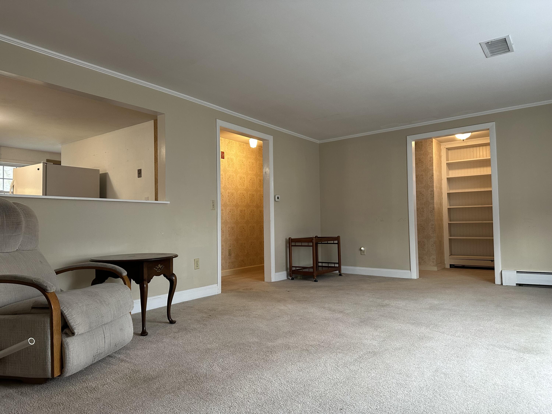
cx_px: 276
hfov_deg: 71.6
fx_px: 383
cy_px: 207
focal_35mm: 24
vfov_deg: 56.8
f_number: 1.78
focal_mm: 6.86
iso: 160
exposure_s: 1/60
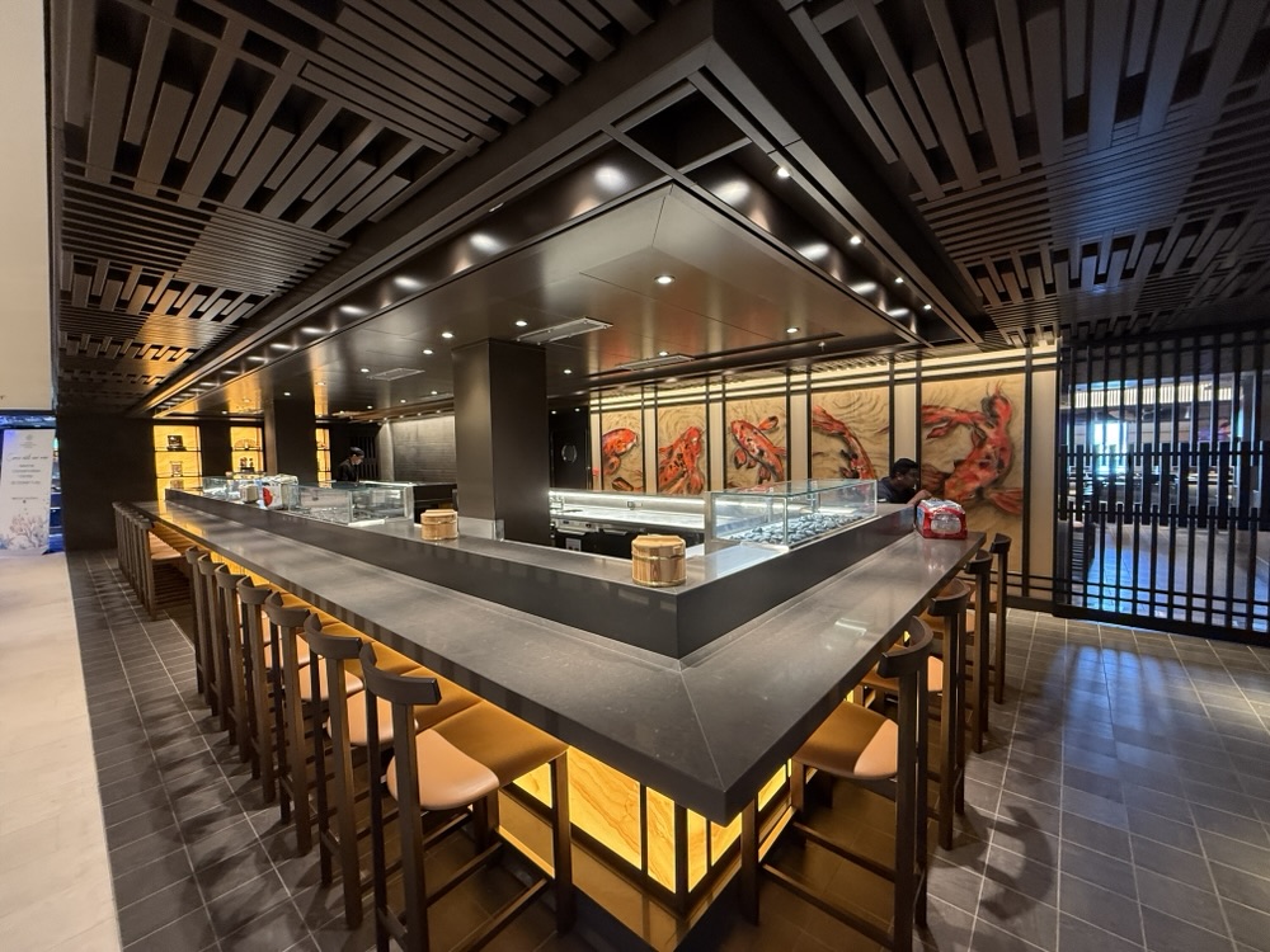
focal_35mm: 14
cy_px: 476
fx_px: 514
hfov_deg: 102.1
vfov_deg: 85.7
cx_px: 635
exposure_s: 1/61
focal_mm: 2.22
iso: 320
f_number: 2.2
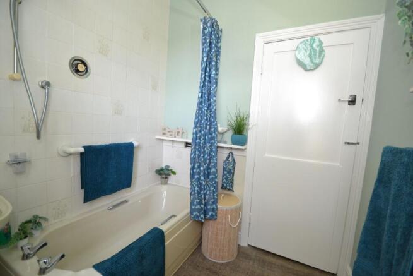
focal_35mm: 15
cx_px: 206
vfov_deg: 77.4
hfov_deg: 100.4
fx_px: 172
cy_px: 138
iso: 1400
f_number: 3.5
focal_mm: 10
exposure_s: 1/60
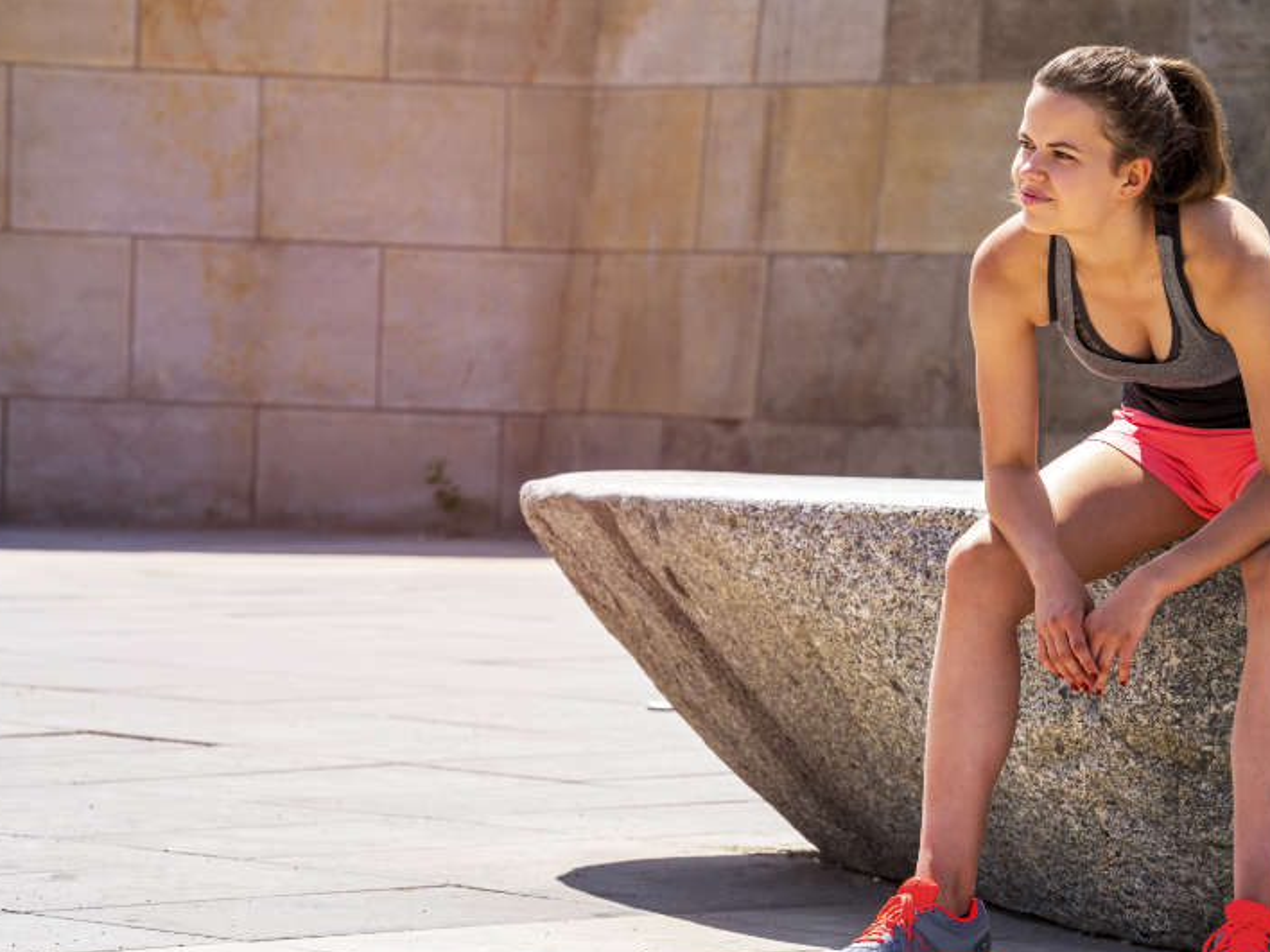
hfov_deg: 11.2
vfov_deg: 8.4
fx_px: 6457
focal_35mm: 176
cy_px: 542
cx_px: 777
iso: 80
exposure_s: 1/250
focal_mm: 135
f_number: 8
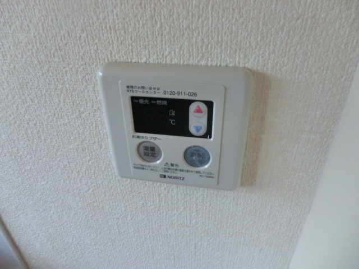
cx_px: 180
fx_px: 249
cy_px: 134
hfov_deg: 71.6
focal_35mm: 24
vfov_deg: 56.8
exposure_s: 1/60
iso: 800
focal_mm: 4.3
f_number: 3.2
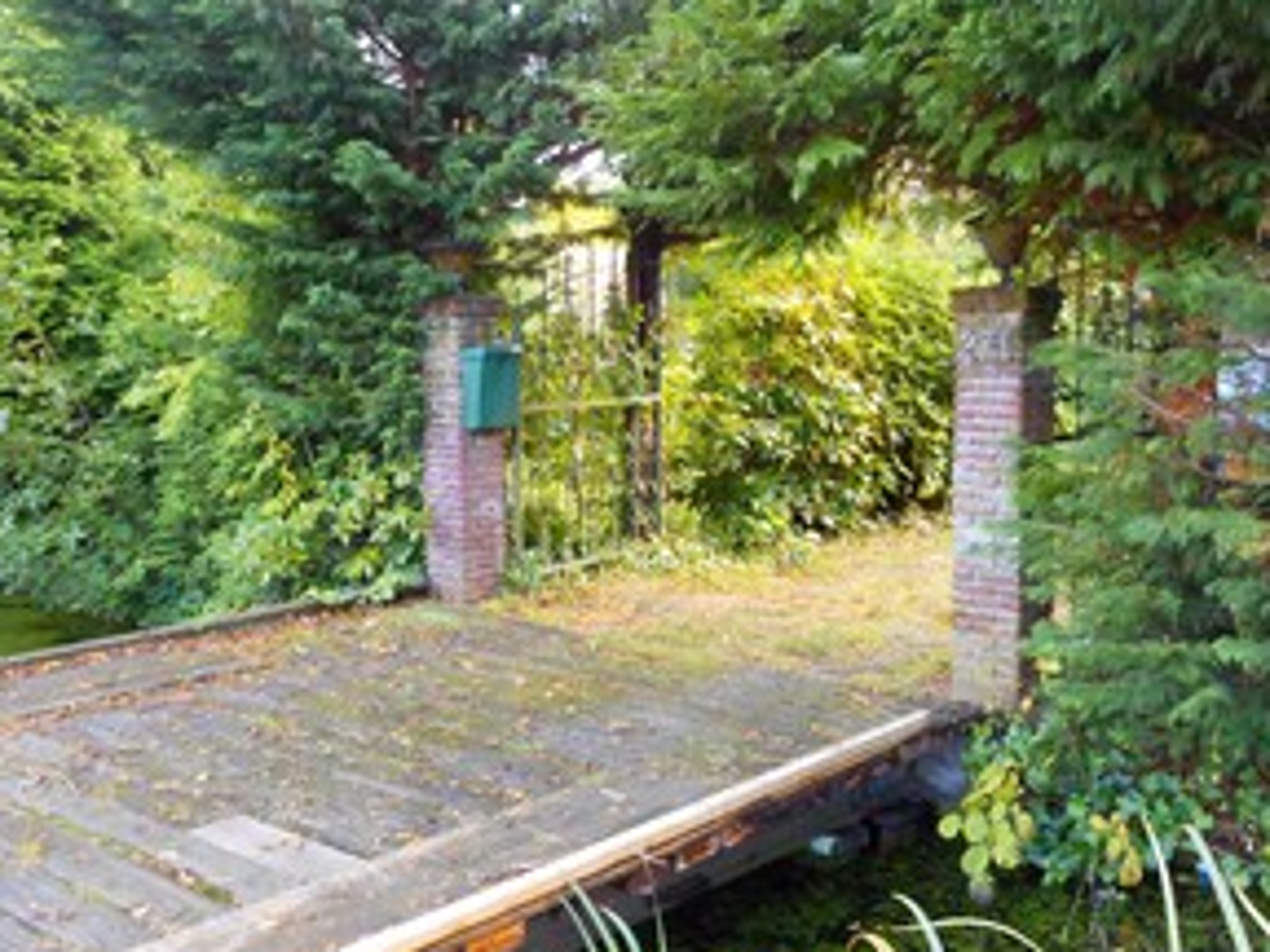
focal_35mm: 40
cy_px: 359
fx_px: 1468
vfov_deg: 35.8
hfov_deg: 46.5
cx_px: 767
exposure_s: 1/80
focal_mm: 4.5
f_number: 3.7
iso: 400
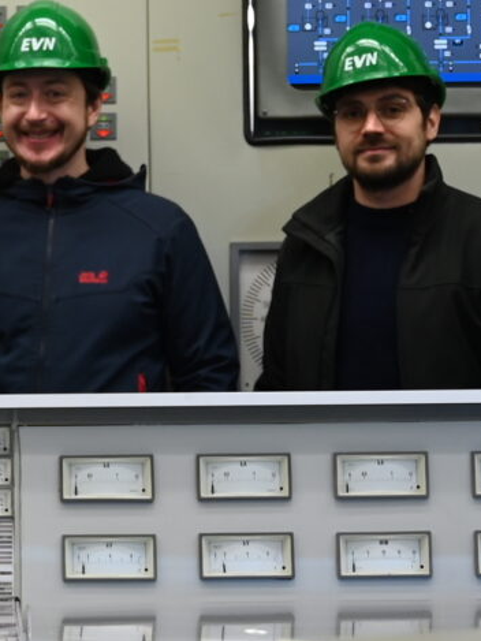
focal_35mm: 252
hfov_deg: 5.8
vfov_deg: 7.9
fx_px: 4667
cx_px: -329
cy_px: 247
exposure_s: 1/100
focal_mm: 48
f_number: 2.8
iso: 250
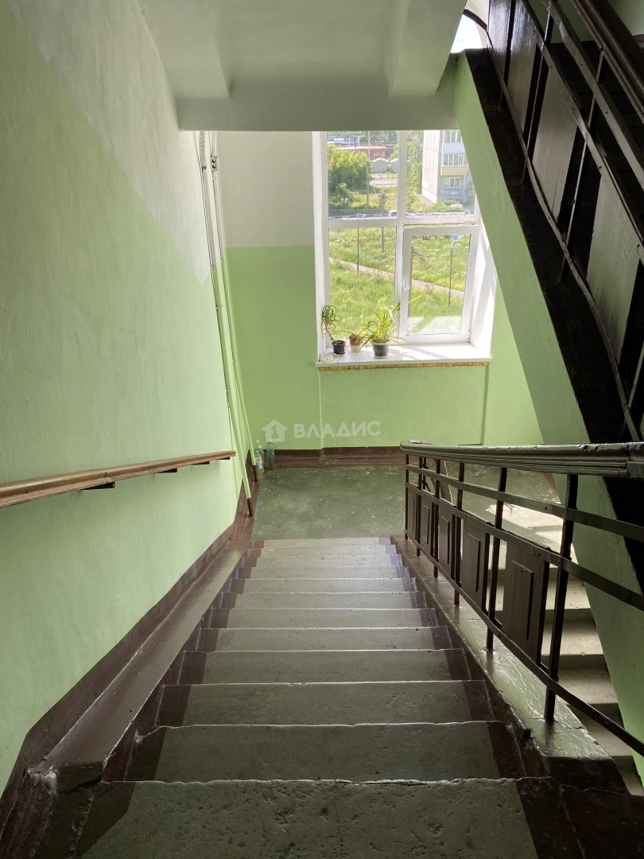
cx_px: 322
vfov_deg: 67.3
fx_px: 645
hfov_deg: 53.1
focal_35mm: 26
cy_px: 430
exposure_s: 1/260
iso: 32
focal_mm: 4.25
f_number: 1.8
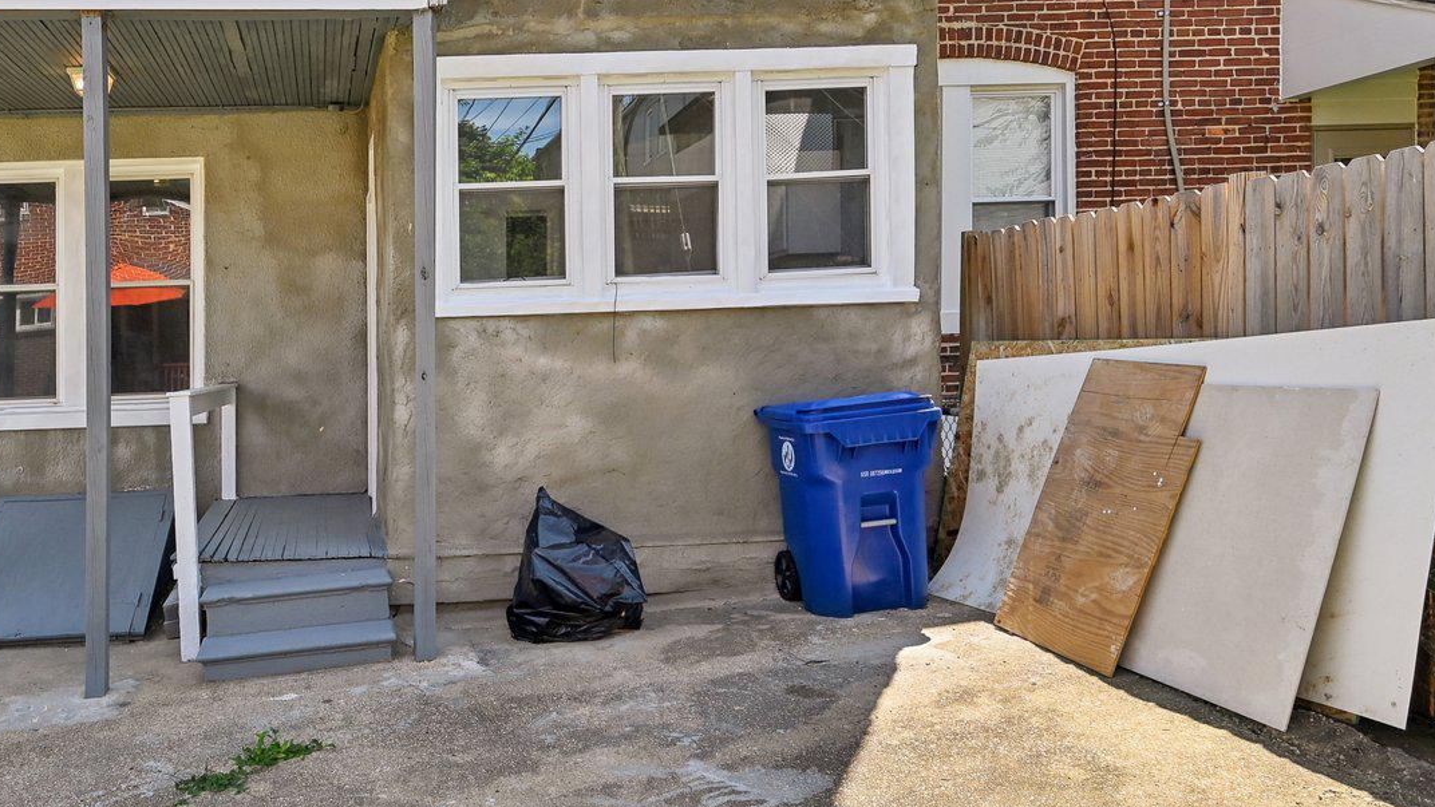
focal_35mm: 28
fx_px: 1065
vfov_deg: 35.6
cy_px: -75
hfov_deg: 58.5
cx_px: 154
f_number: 8
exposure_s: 1/160
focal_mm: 14
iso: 100
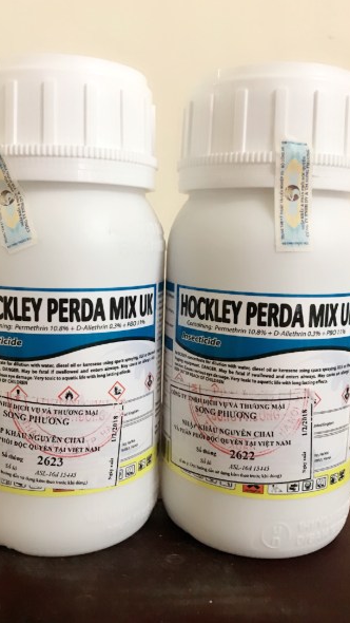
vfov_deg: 62.6
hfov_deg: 37.8
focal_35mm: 31
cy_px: 307
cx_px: 163
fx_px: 511
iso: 80
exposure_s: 1/17
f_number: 1.8
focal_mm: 3.99
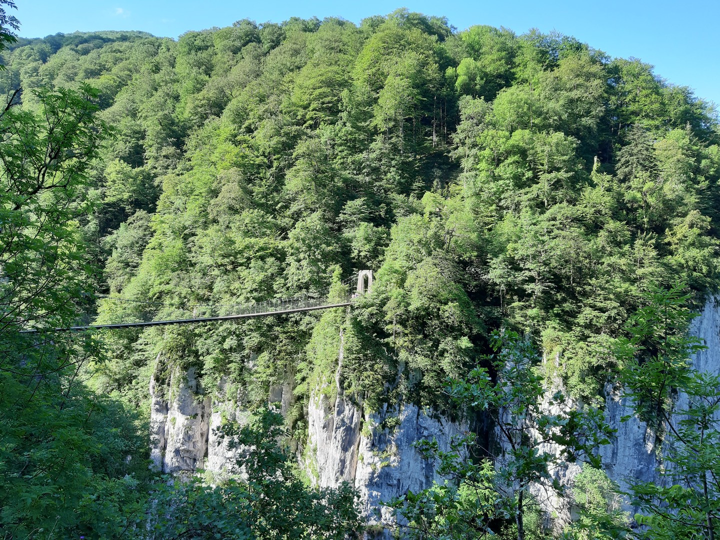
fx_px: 562
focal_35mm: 27
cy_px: 270
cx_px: 360
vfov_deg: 51.4
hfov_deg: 65.3
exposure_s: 1/229
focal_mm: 3.93
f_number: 1.7
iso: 40
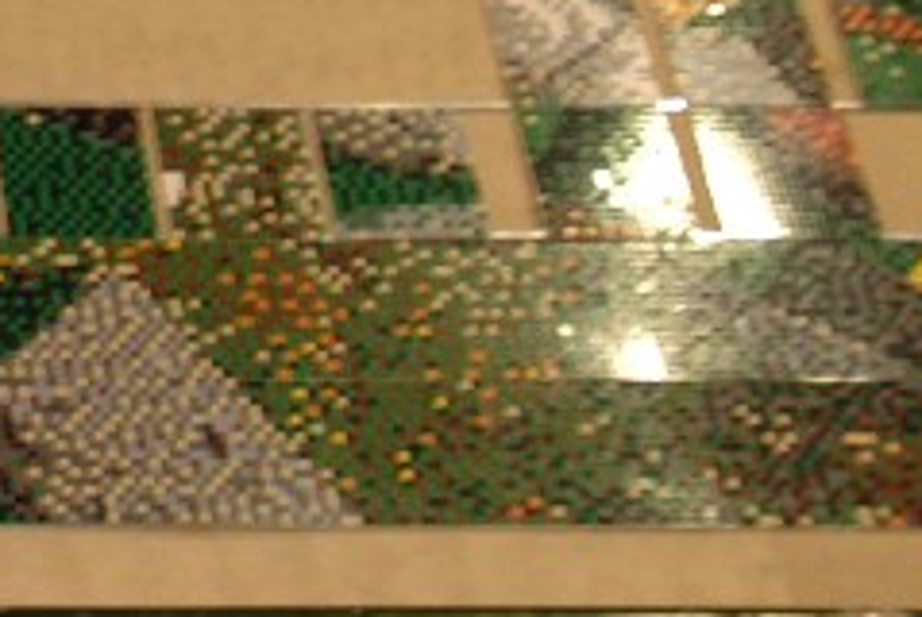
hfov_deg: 13.1
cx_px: -760
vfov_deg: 9.4
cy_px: -349
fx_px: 3616
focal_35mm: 141
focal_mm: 22
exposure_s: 1/20
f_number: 5.6
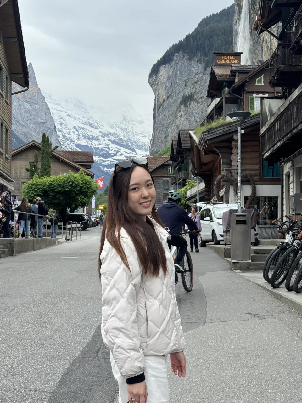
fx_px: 628
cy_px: 197
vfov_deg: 35.5
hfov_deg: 27.0
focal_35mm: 54
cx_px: 149
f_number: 1.78
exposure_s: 1/1312
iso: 64
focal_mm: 6.76
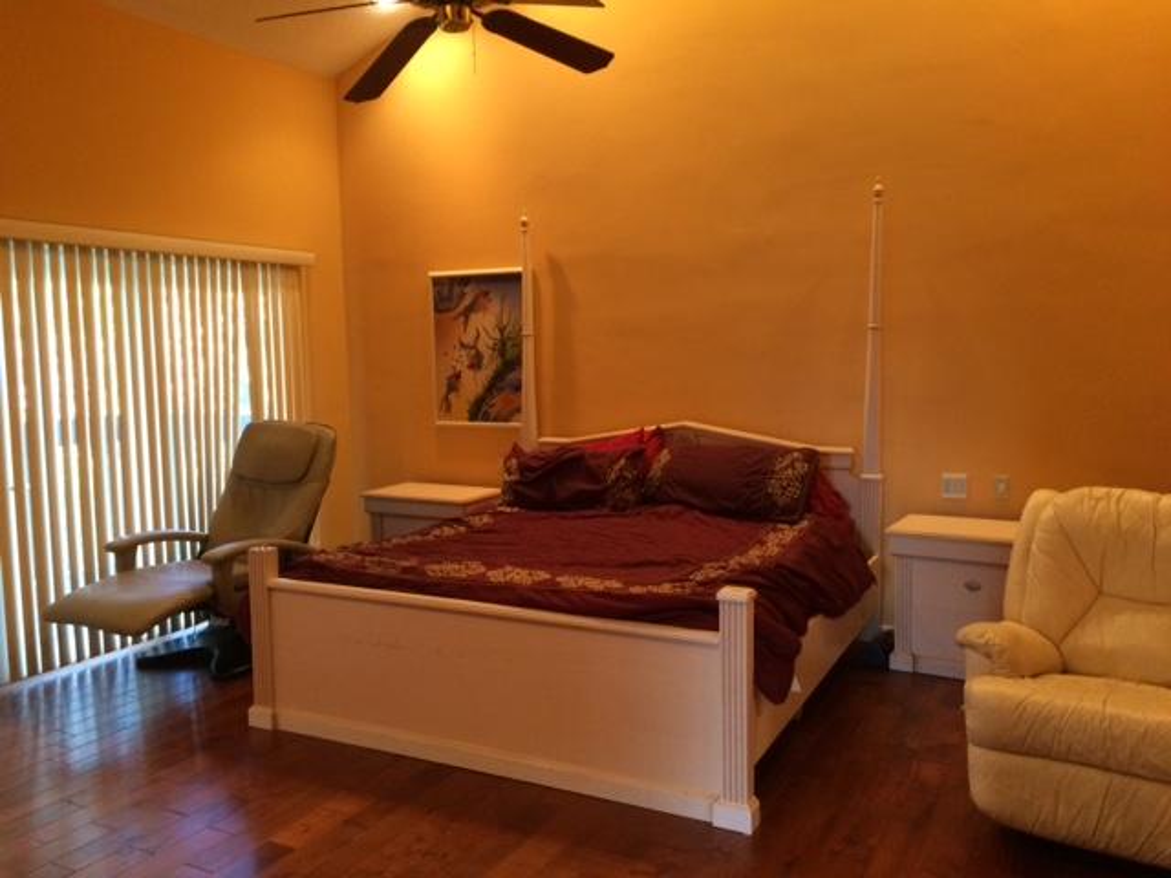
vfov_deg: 48.2
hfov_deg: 61.7
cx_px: 586
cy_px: 439
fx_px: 981
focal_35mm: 29
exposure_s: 1/30
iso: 200
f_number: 2.2
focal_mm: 4.15
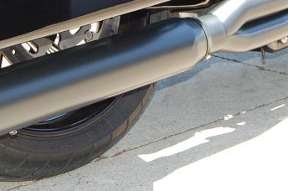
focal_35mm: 125
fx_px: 998
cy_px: -71
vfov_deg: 10.6
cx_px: 156
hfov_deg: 16.4
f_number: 5.6
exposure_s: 1/125
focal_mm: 28
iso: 200
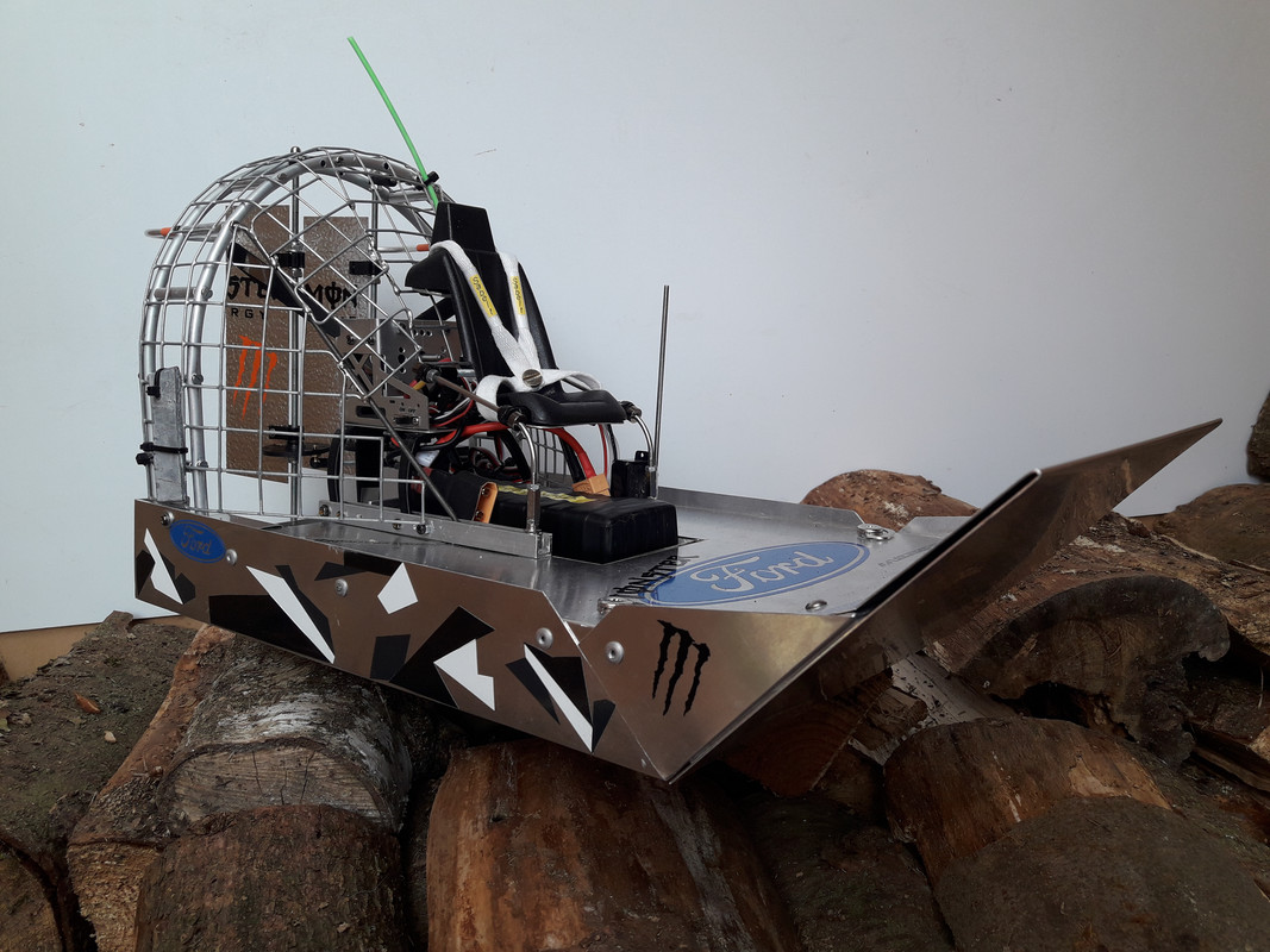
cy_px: 476
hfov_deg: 63.4
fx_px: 1027
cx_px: 635
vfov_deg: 49.7
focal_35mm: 28
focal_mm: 3.7
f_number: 1.9
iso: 40
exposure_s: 1/186
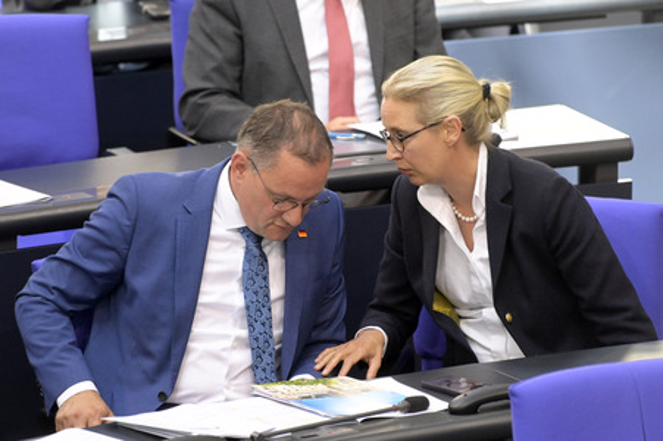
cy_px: 220
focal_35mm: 480
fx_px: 8833
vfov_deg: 2.9
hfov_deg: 4.3
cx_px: 332
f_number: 5.6
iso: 8000
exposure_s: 1/320
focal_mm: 480
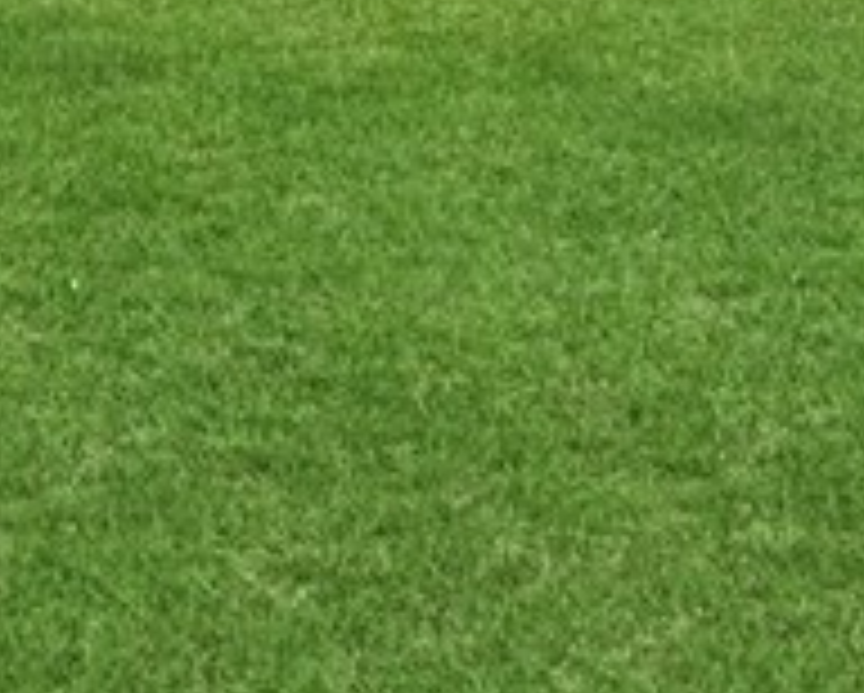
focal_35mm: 70
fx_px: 1792
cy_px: -556
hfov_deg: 25.5
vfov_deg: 17.6
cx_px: -45
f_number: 22
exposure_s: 1/100
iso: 500
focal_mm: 14
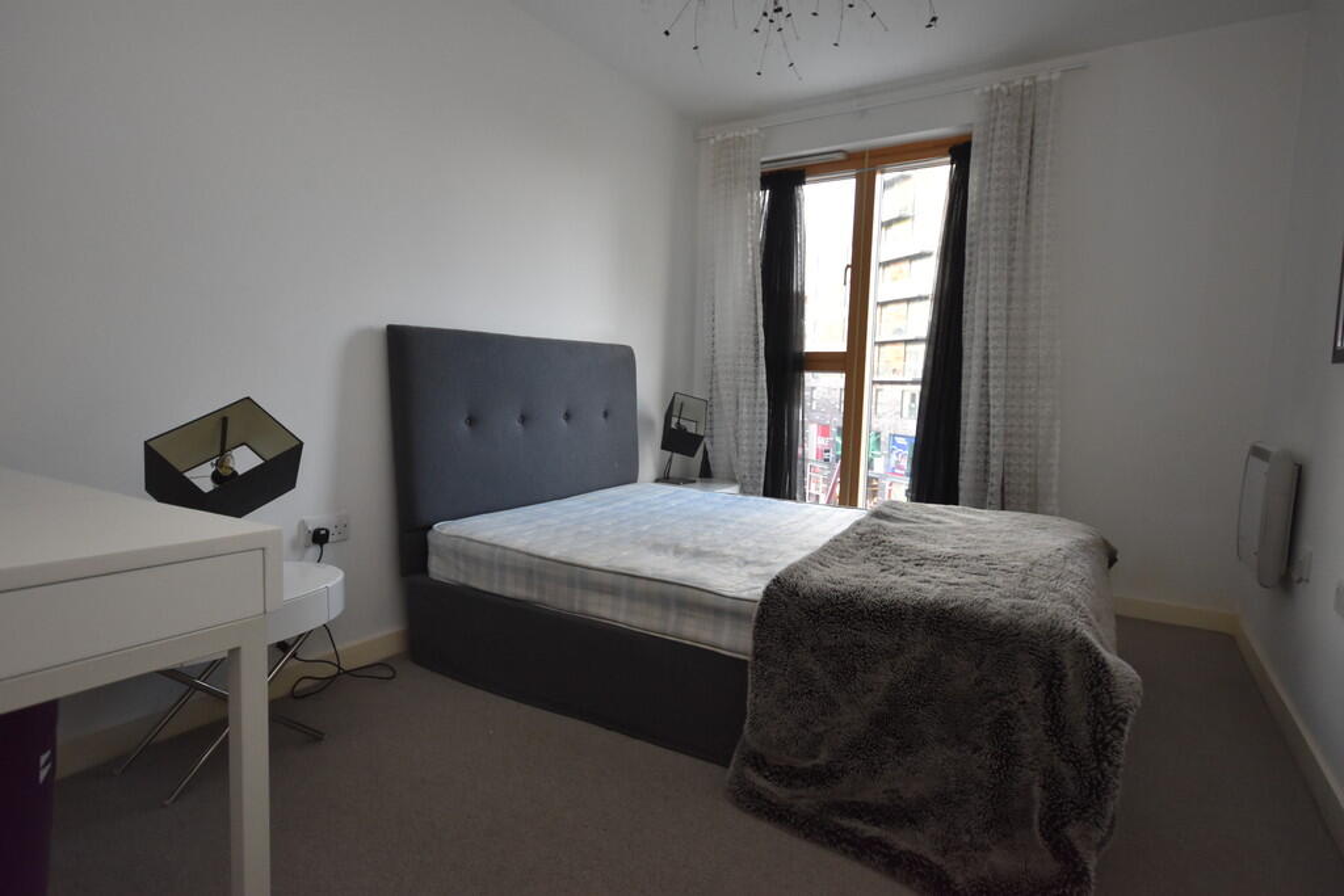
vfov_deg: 63.2
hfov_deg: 85.4
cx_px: 672
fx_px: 728
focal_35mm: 20
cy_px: 448
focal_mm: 13
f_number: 4.5
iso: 1000
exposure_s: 1/125
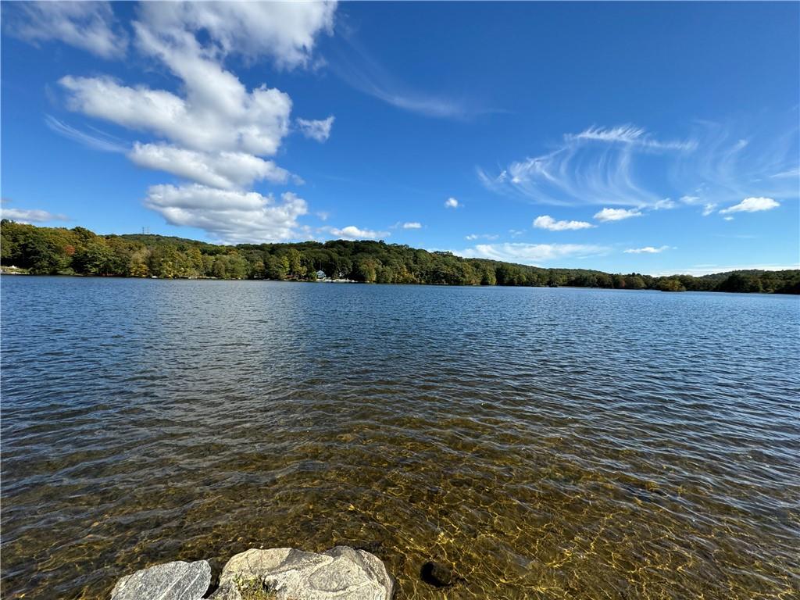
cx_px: 400
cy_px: 300
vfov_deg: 85.7
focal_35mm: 14
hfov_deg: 102.1
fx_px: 324
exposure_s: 1/1709
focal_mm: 2.22
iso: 40
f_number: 2.2
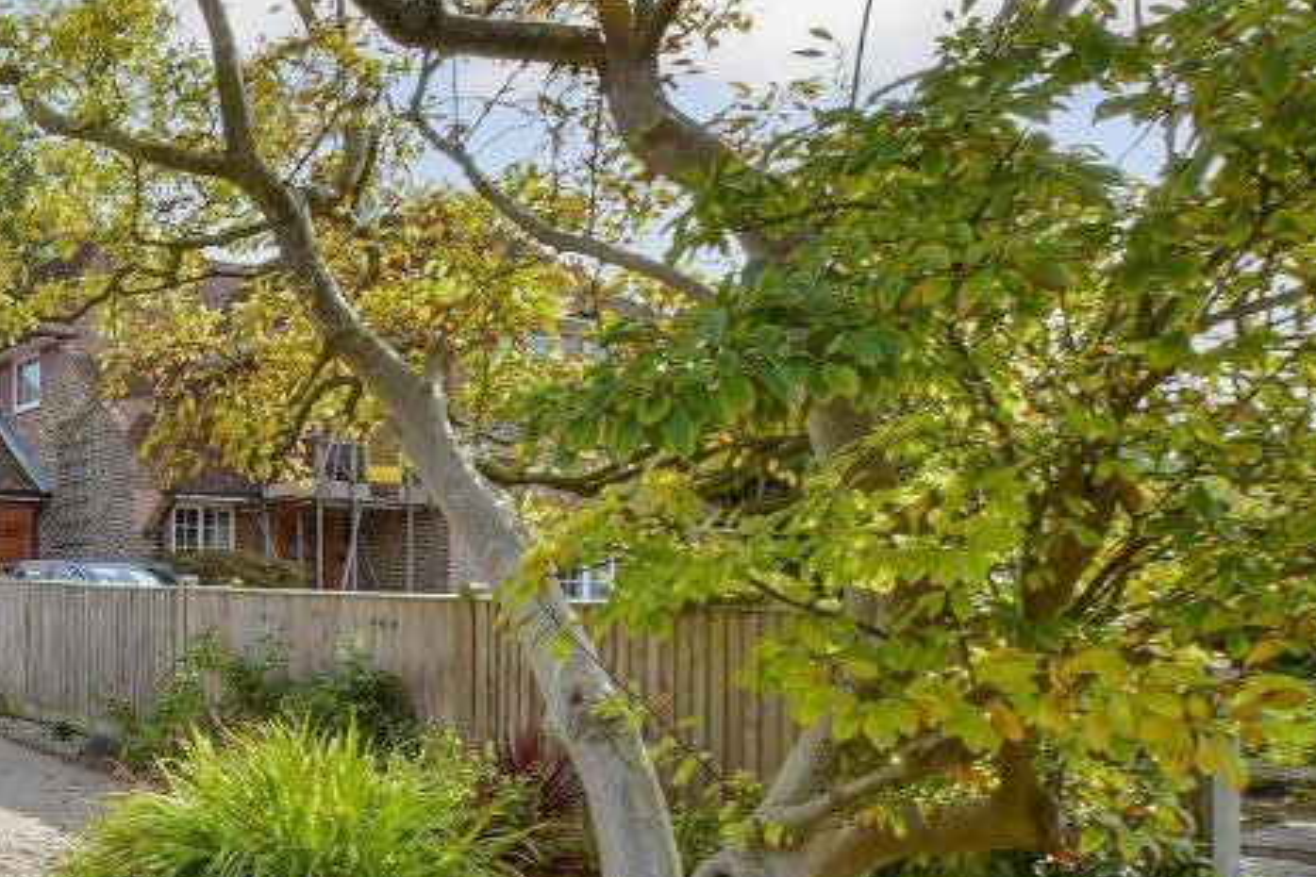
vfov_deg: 39.1
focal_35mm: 33
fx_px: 1206
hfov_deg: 44.9
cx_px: -96
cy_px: 641
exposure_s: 1/200
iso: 160
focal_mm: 10
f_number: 8
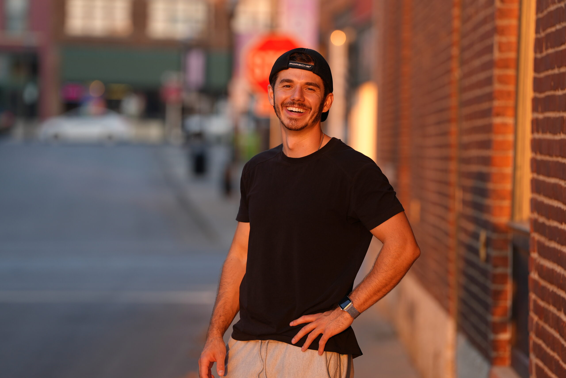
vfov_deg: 6.9
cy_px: 189
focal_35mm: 200
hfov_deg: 10.3
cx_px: 283
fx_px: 3146
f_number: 4
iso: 250
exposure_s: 1/250
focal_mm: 200
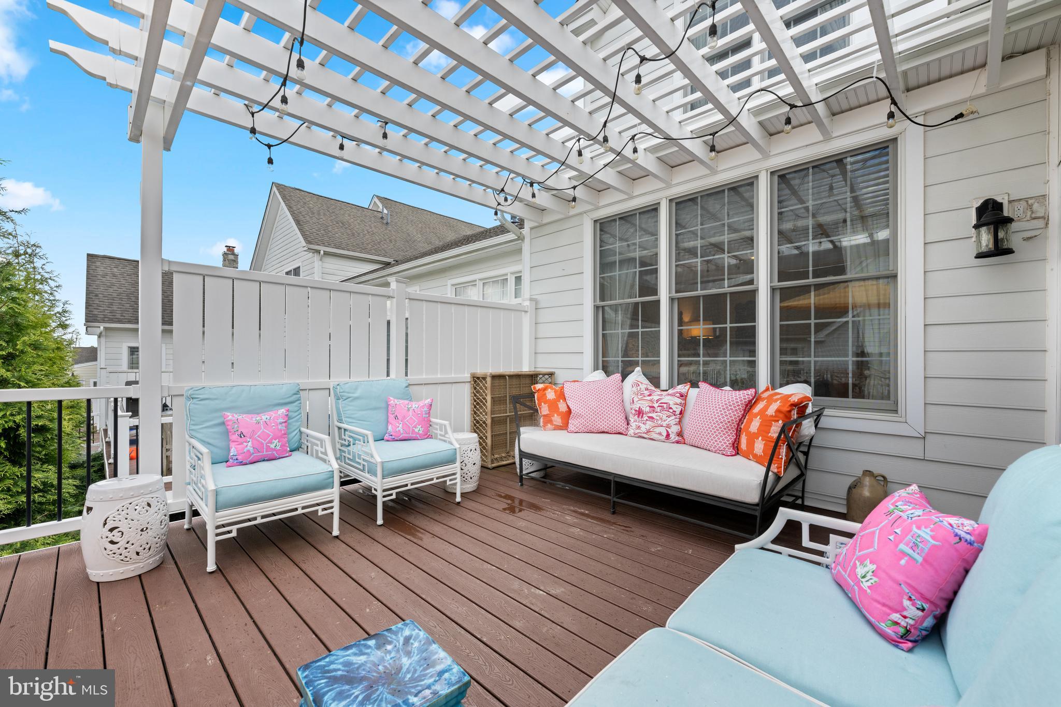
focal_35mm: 14
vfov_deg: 81.2
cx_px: 530
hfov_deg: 104.3
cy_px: 354
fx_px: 413
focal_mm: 14
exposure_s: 1/125
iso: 400
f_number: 8
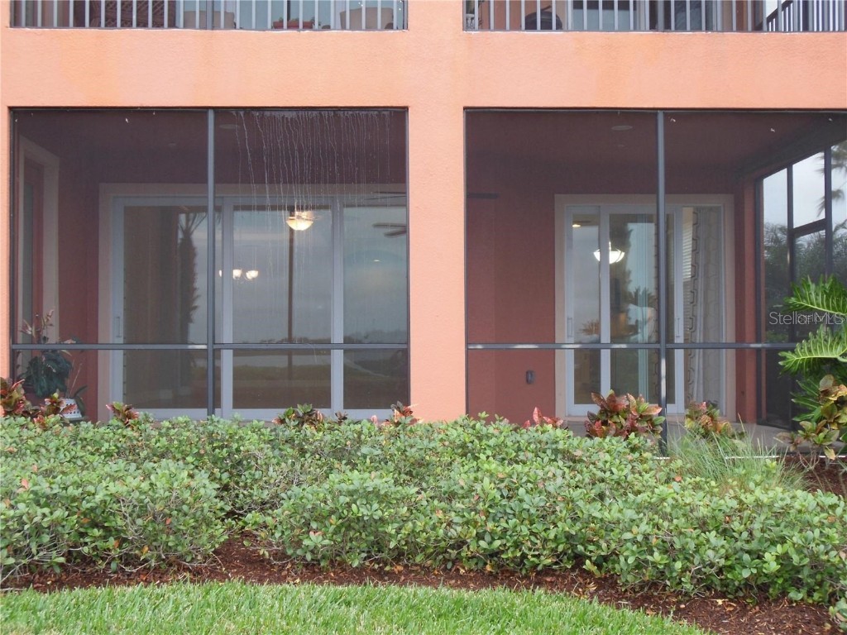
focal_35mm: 43
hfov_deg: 43.9
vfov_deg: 33.6
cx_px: 424
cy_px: 318
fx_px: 1052
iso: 125
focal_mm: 7.7
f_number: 3.8
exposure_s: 1/40
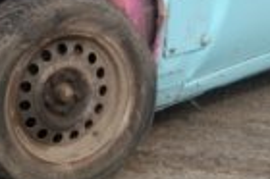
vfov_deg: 4.3
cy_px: -94
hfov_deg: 6.5
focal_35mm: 315
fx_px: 2360
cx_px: 31
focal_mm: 46
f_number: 5
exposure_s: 1/500
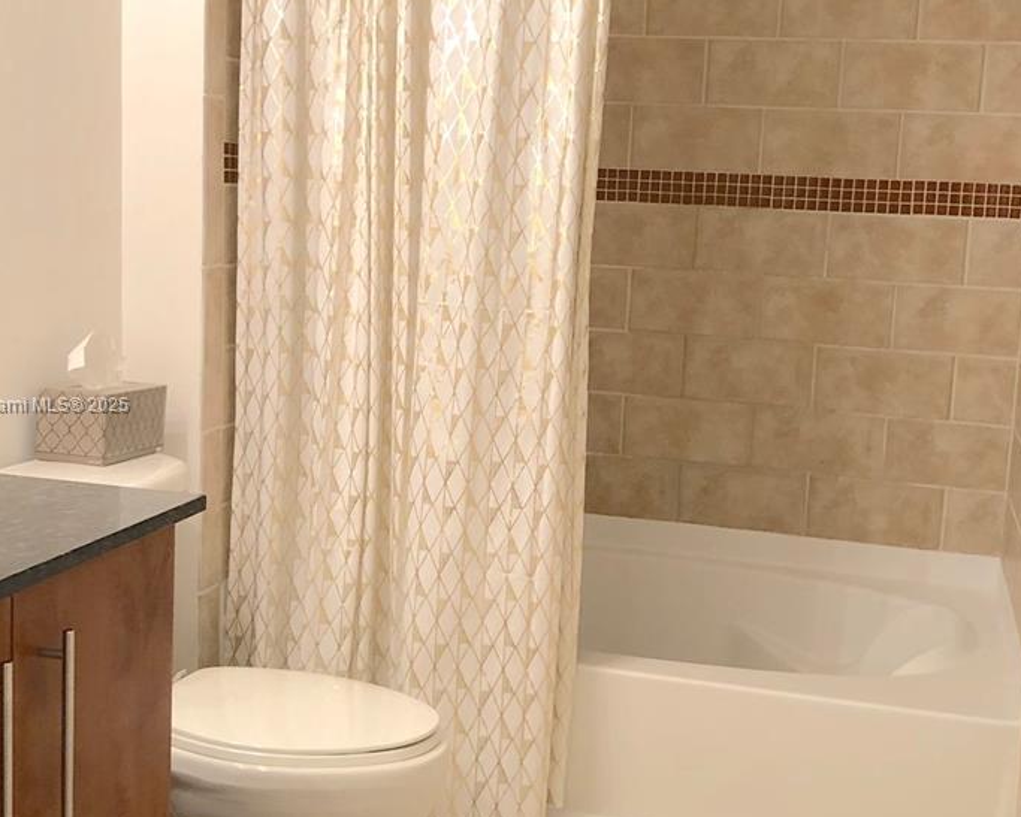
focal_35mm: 48
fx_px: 1451
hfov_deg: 38.8
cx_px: 528
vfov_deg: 31.5
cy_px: 406
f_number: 1.8
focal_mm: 4
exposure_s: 1/15
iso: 80
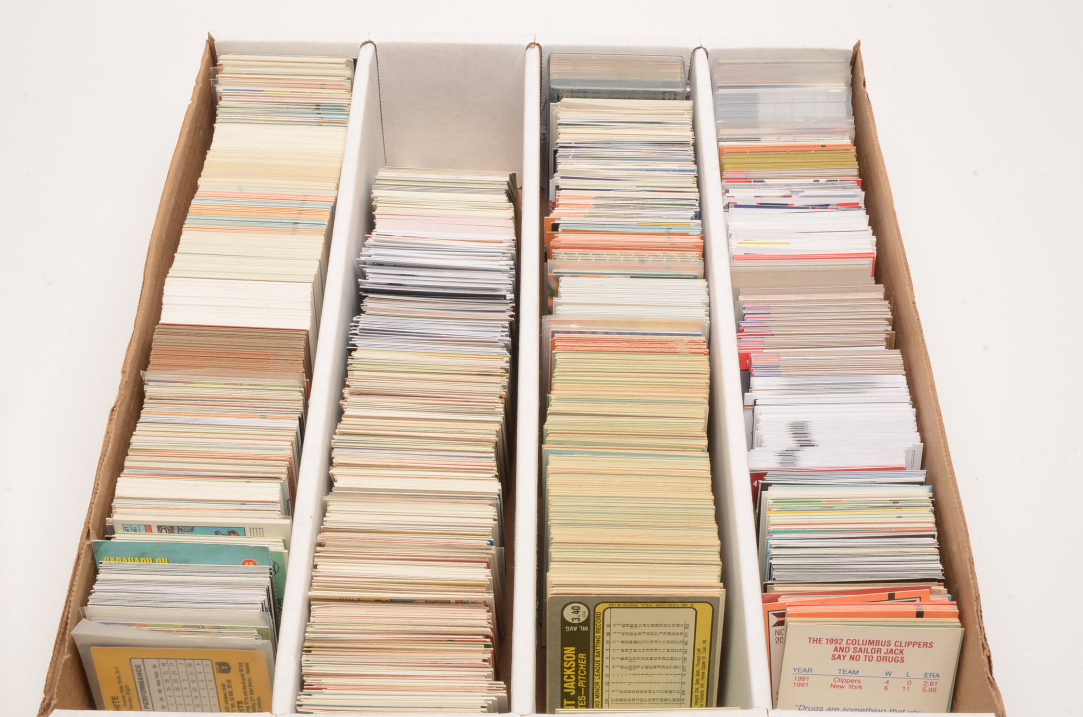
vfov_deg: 28.2
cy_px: 384
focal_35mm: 48
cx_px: 536
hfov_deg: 41.5
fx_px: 1427
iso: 100
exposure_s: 1/160
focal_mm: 29
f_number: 29
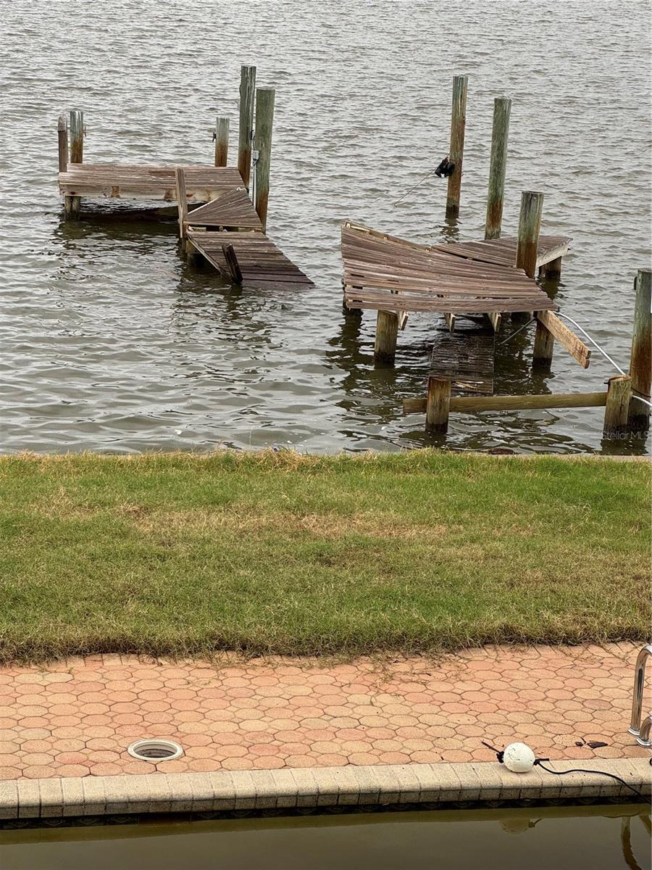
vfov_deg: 25.3
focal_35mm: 77
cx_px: 326
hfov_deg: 19.1
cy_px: 435
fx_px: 1934
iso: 50
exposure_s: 1/99
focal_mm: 9
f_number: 2.8
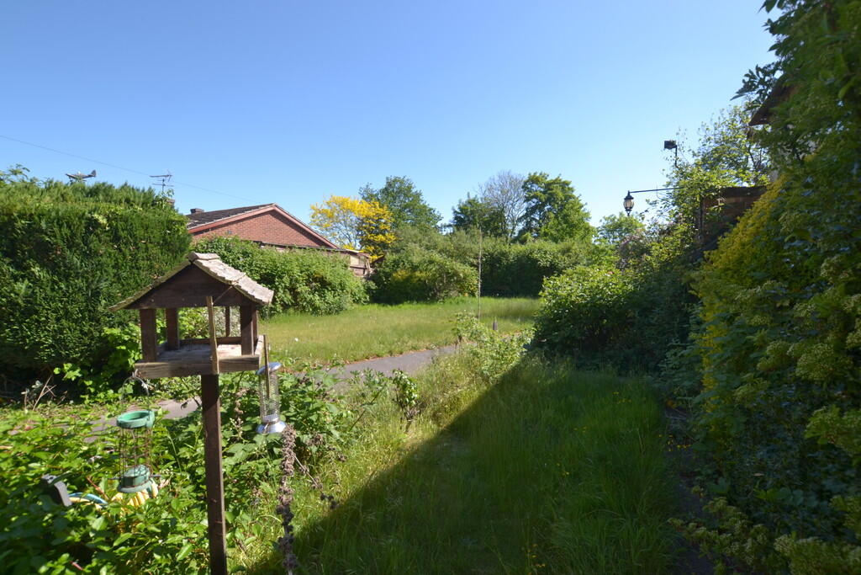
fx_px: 359
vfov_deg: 77.3
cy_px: 288
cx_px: 430
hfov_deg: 100.4
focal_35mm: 15
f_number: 7.1
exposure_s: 1/200
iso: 200
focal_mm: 10
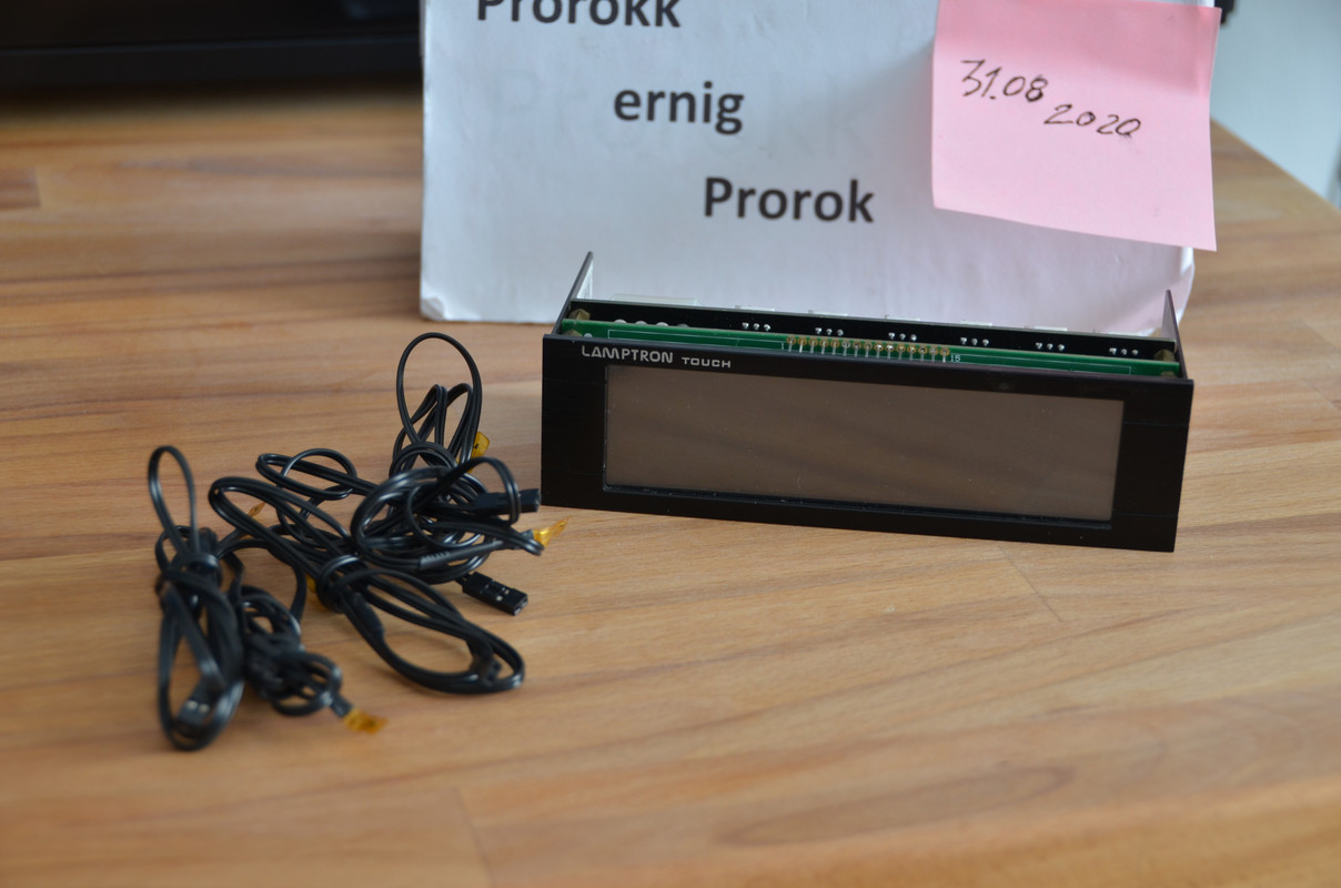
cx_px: 670
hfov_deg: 27.0
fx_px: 2788
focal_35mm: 75
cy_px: 444
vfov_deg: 18.1
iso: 250
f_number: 4.8
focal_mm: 50
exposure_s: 1/20
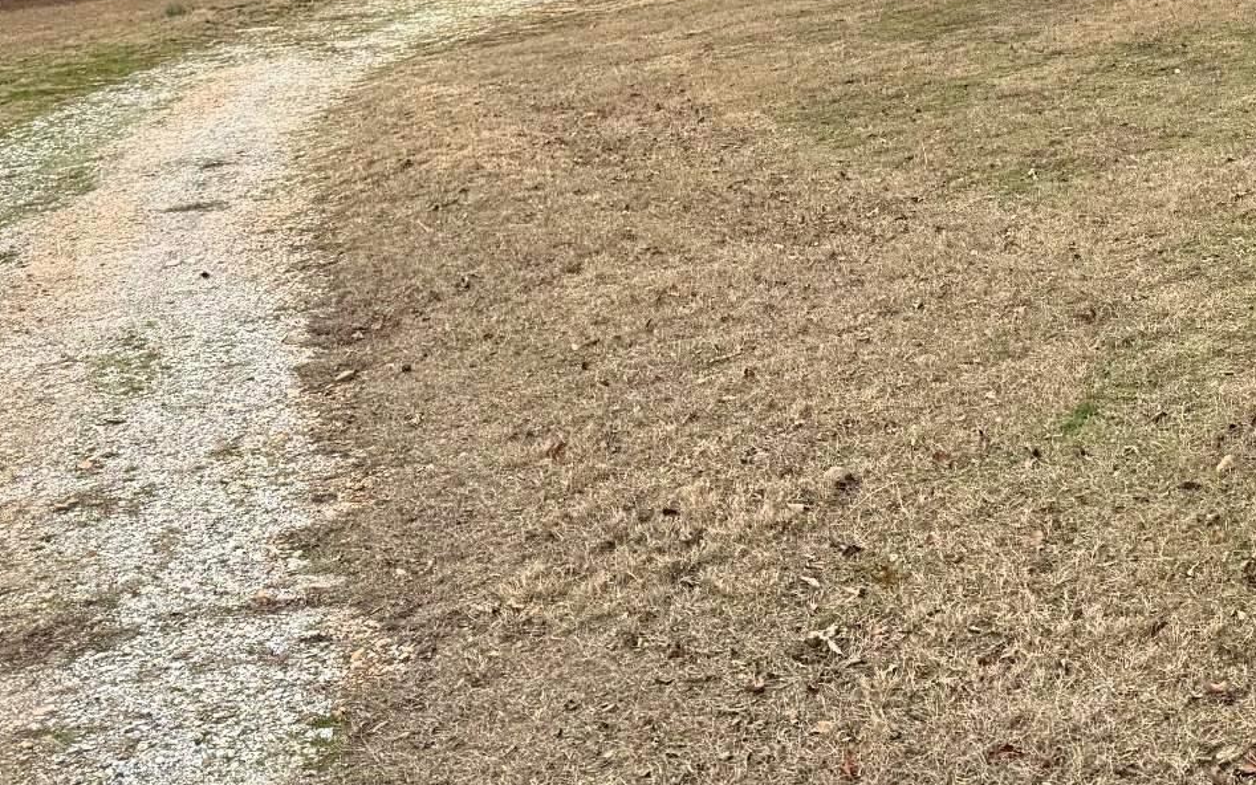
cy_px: -21
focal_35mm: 55
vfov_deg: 22.5
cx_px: 1200
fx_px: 1883
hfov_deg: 34.2
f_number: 1.78
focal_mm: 6.76
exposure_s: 1/3413
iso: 80
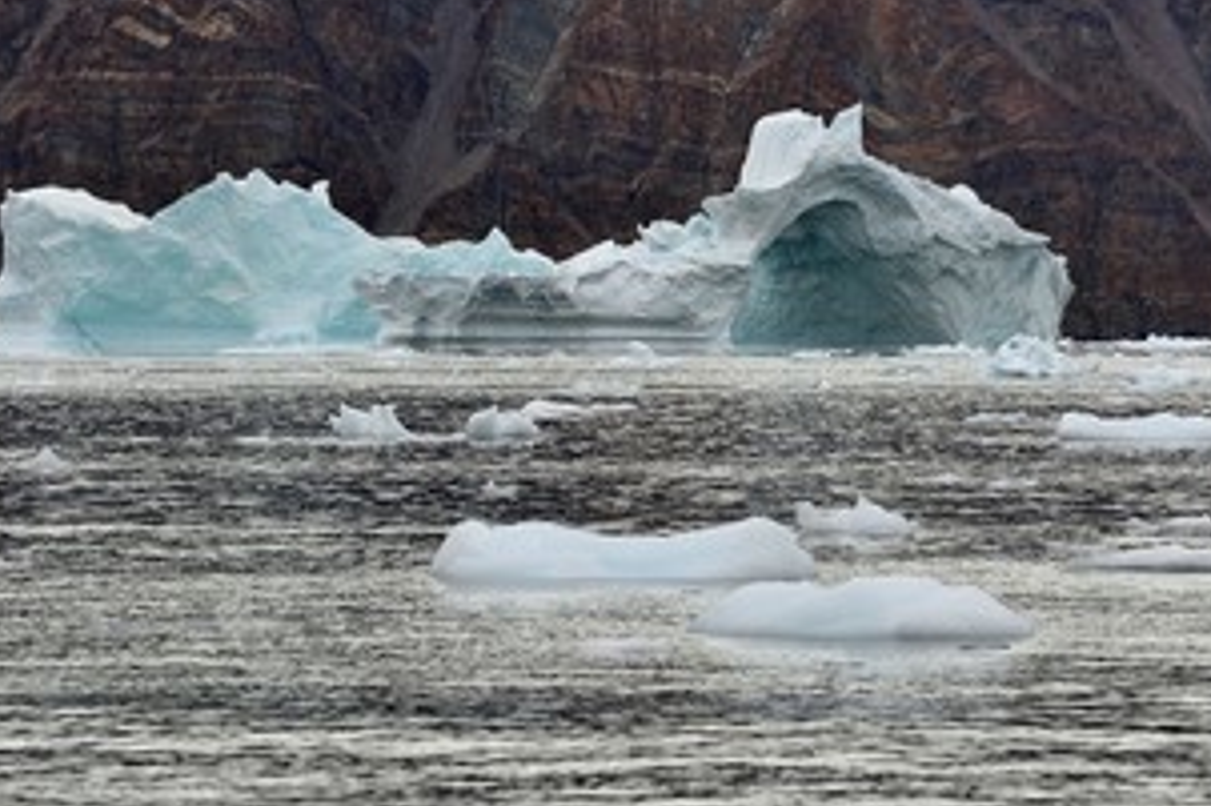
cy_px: 345
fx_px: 9346
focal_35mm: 278
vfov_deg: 4.9
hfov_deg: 7.4
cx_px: 630
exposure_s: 1/500
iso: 400
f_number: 10
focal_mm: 200
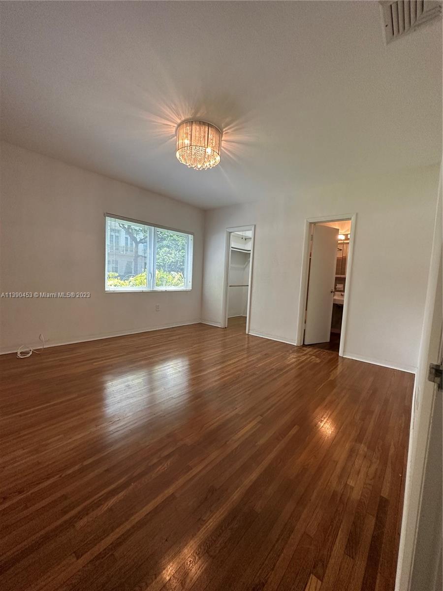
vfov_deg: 102.1
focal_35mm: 14
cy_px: 296
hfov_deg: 85.7
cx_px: 222
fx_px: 239
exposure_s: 1/120
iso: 250
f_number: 2.2
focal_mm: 2.22
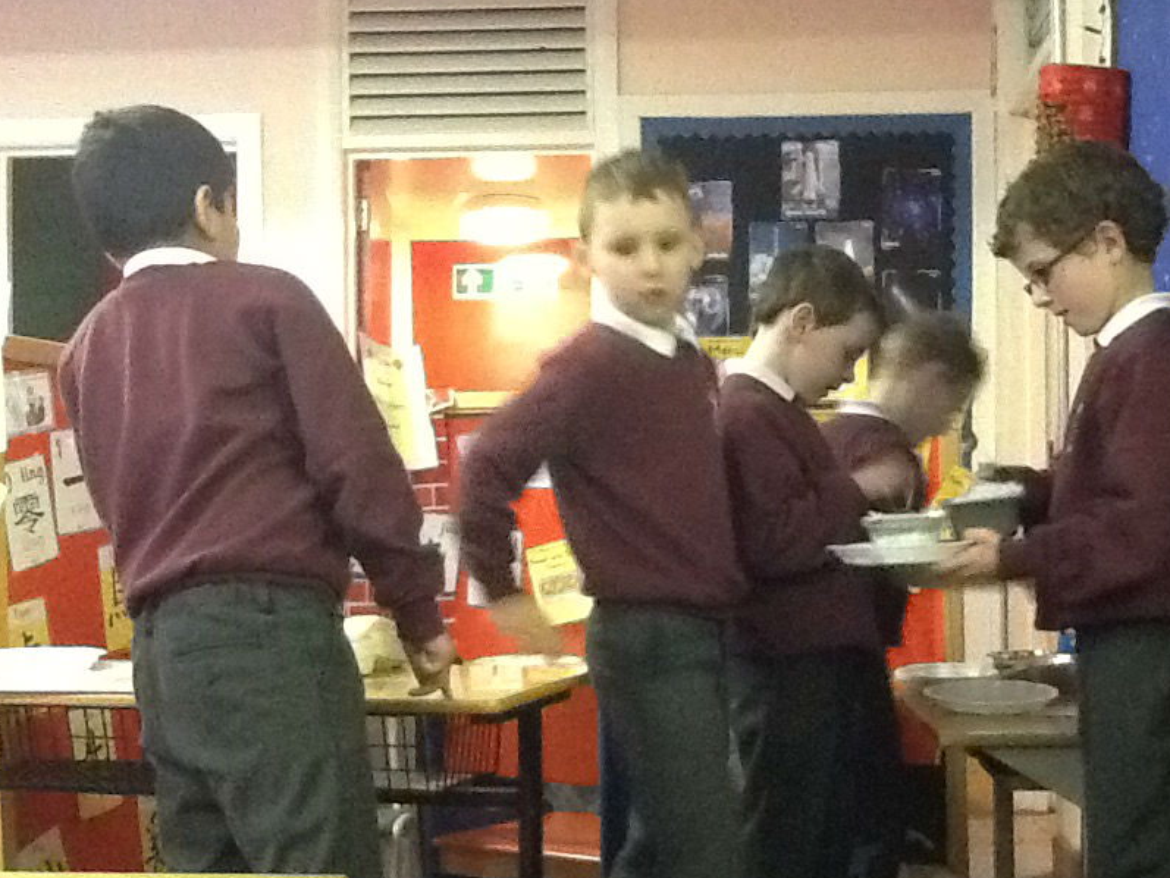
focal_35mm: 53
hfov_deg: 36.1
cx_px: 671
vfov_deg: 27.5
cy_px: 512
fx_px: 1792
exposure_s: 1/15
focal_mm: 2.03
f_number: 2.4
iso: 500
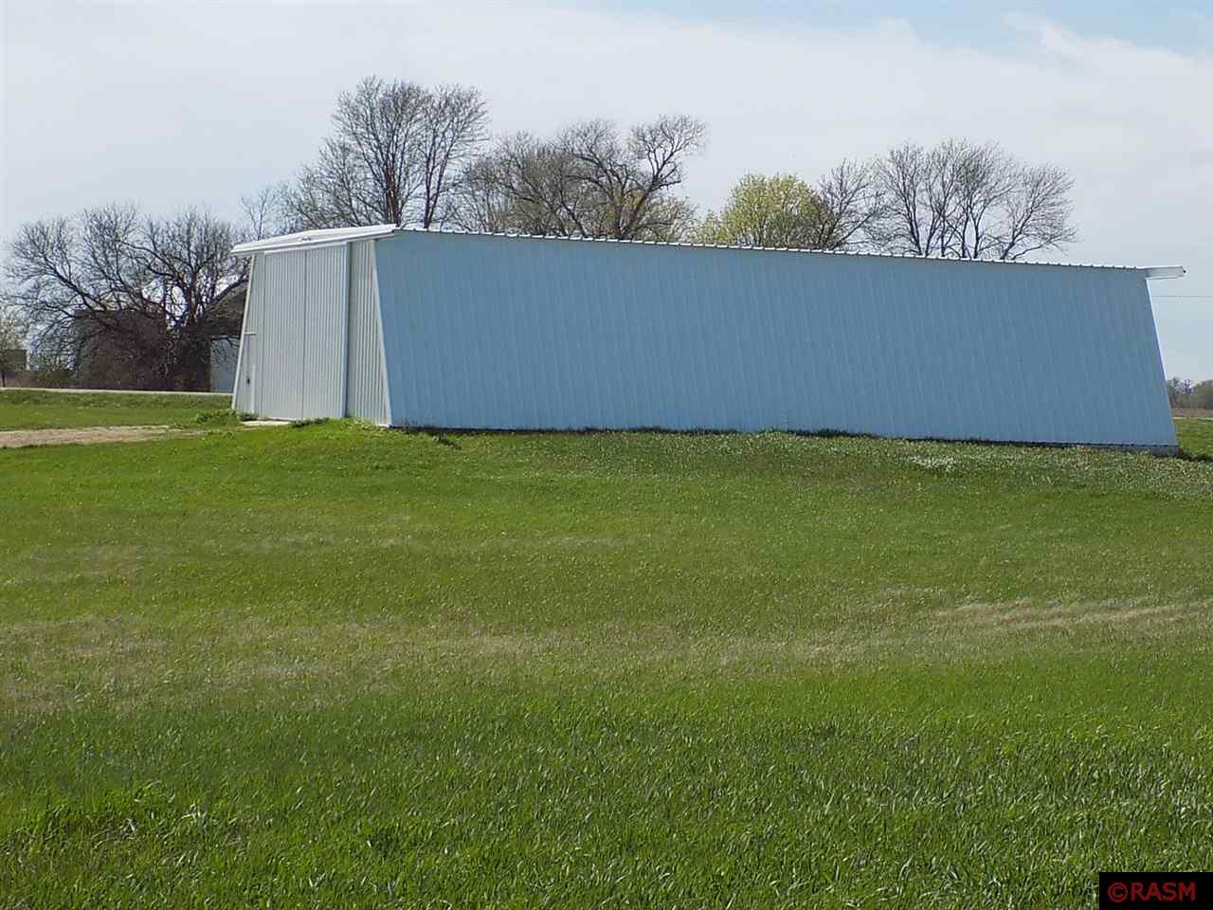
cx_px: 606
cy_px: 455
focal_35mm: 78
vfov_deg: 18.9
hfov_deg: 25.0
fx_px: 2733
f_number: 4.3
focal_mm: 13.9
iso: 80
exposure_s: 1/640
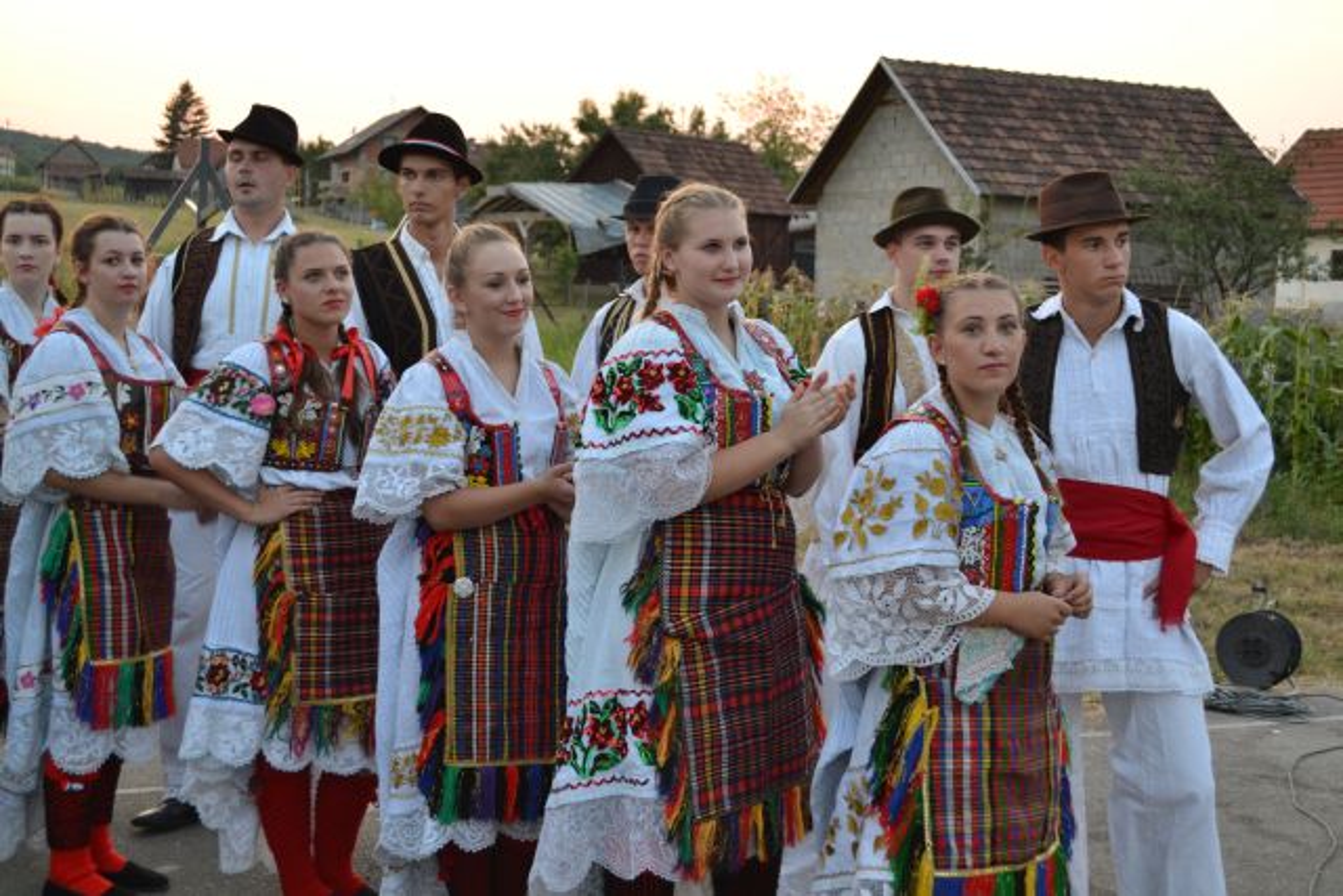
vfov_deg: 25.8
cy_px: 448
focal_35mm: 52
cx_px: 672
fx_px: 1959
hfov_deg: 37.8
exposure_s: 1/60
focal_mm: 35
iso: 400
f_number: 5
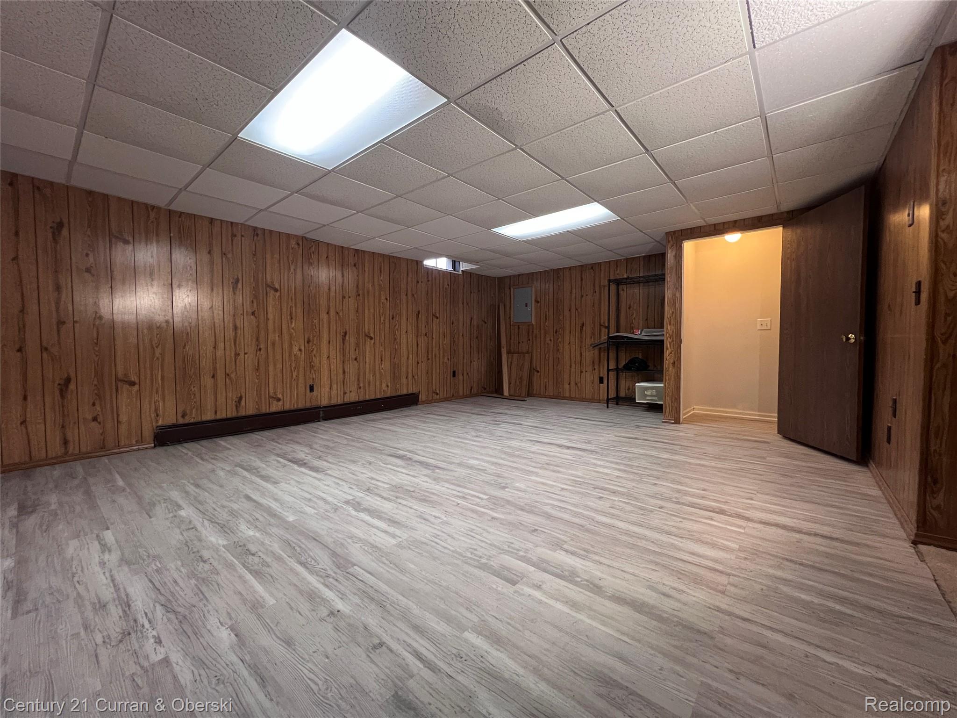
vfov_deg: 89.9
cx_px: 478
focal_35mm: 13
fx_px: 359
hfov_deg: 106.2
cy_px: 359
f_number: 1.8
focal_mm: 1.57
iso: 400
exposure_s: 1/60
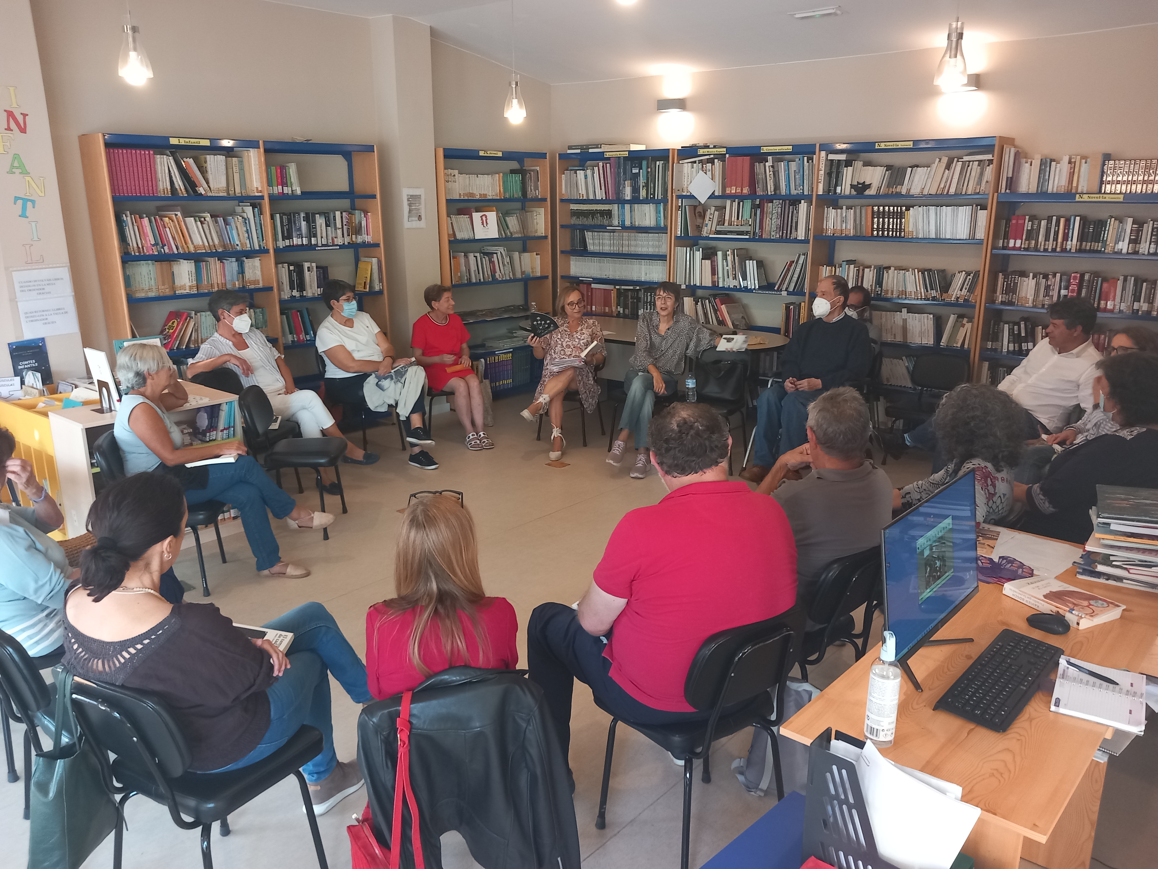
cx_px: 579
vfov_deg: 51.4
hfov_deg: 65.3
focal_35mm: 27
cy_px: 434
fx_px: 903
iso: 250
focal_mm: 4
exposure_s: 1/50
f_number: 1.8
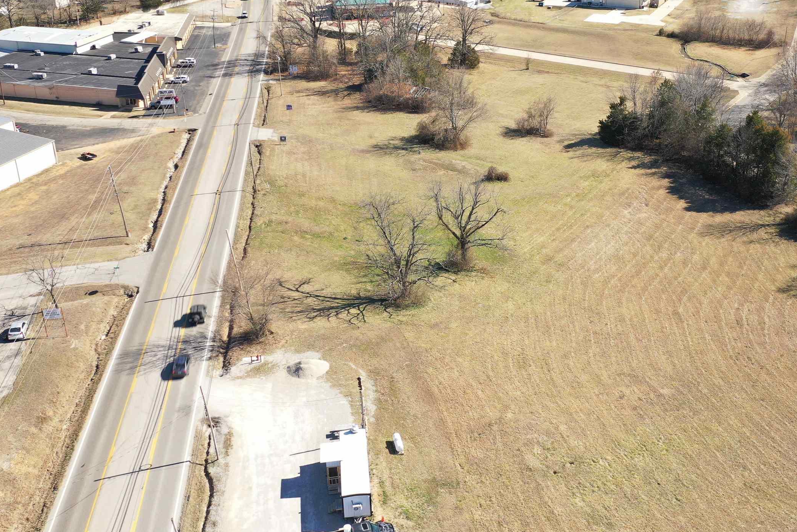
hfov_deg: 47.3
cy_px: 199
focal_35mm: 41
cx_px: 448
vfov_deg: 32.5
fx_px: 908
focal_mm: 10.26
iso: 100
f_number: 3.2
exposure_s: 1/30
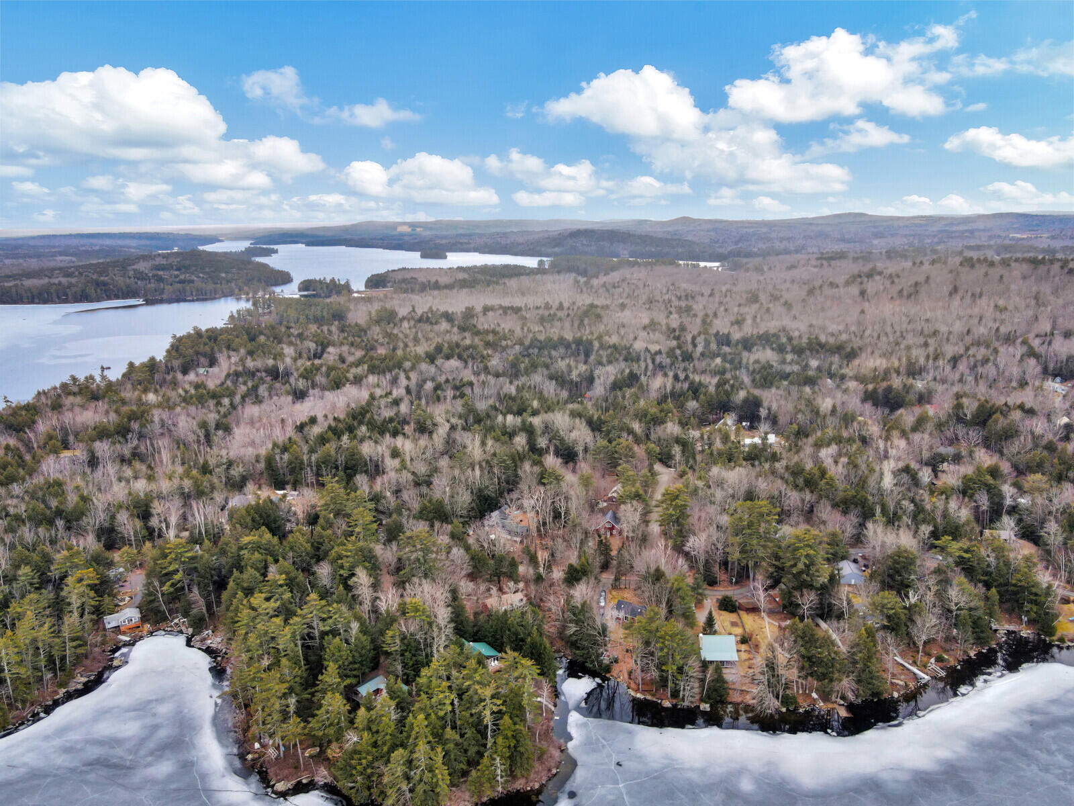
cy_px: 403
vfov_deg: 56.8
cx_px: 537
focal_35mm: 24
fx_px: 745
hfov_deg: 71.6
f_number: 2.8
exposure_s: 1/80
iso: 200
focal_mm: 4.5
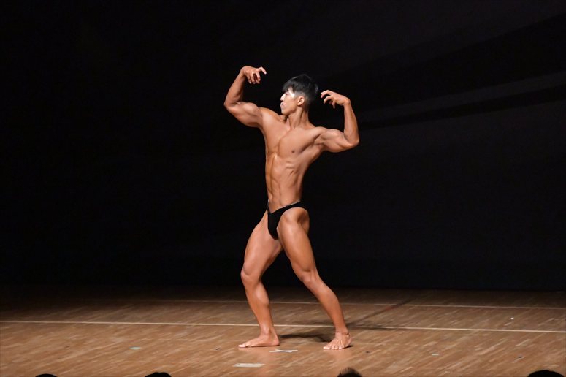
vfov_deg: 6.1
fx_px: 3536
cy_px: 188
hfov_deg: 9.2
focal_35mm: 225
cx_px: 283
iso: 12800
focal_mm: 150
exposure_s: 1/400
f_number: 5.6
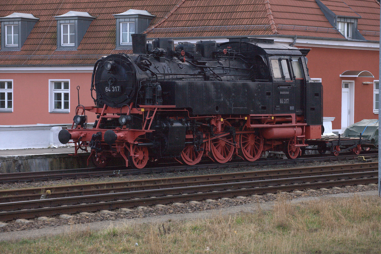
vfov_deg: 10.8
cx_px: 190
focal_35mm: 127
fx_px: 1343
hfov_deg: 16.1
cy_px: 127
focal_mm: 131
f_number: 7.1
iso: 500
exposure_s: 1/640
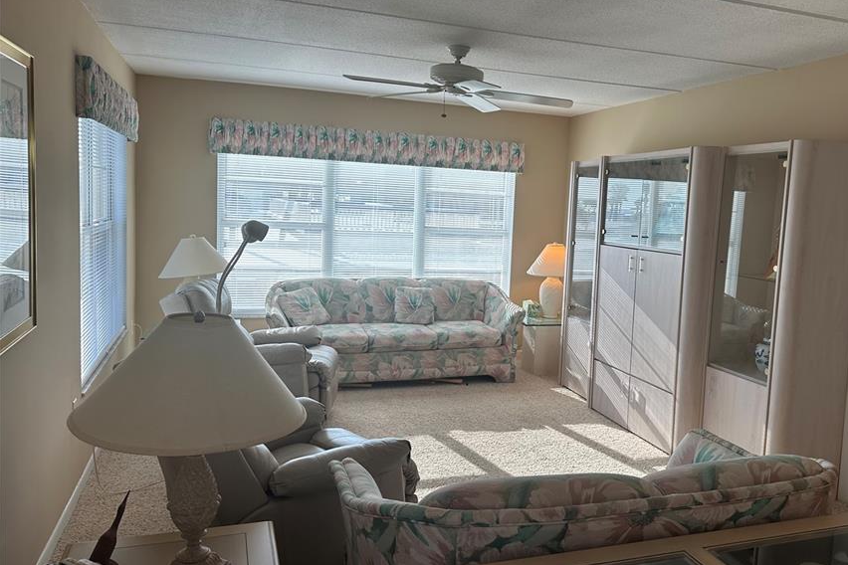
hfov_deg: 61.4
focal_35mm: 30
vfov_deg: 43.6
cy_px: 265
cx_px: 509
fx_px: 707
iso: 80
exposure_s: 1/288
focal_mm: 6.86
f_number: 1.78
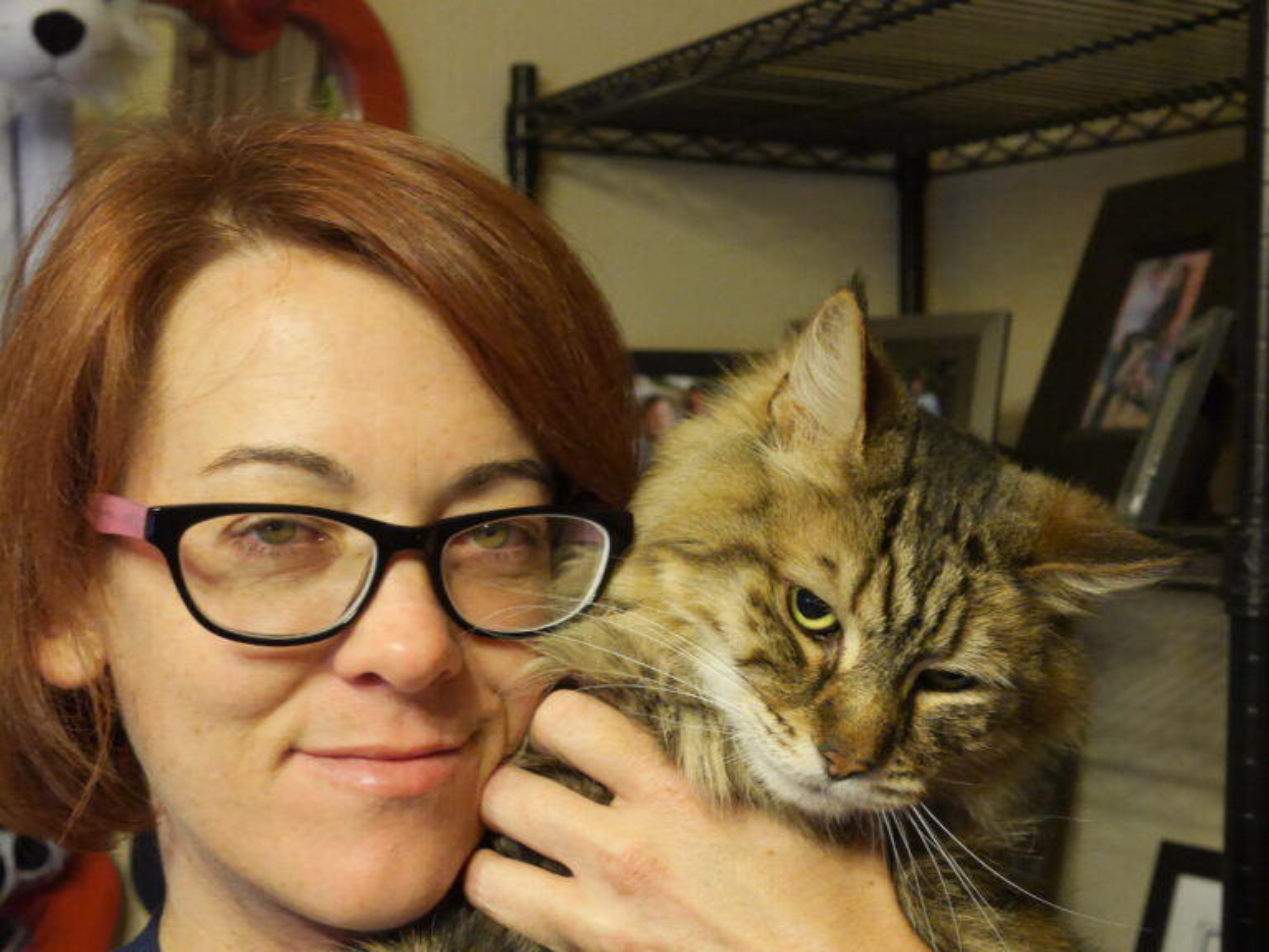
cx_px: 634
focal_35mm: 50
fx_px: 1833
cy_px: 476
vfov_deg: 29.1
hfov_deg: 38.2
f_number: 6.3
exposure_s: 1/30
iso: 3200
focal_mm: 25
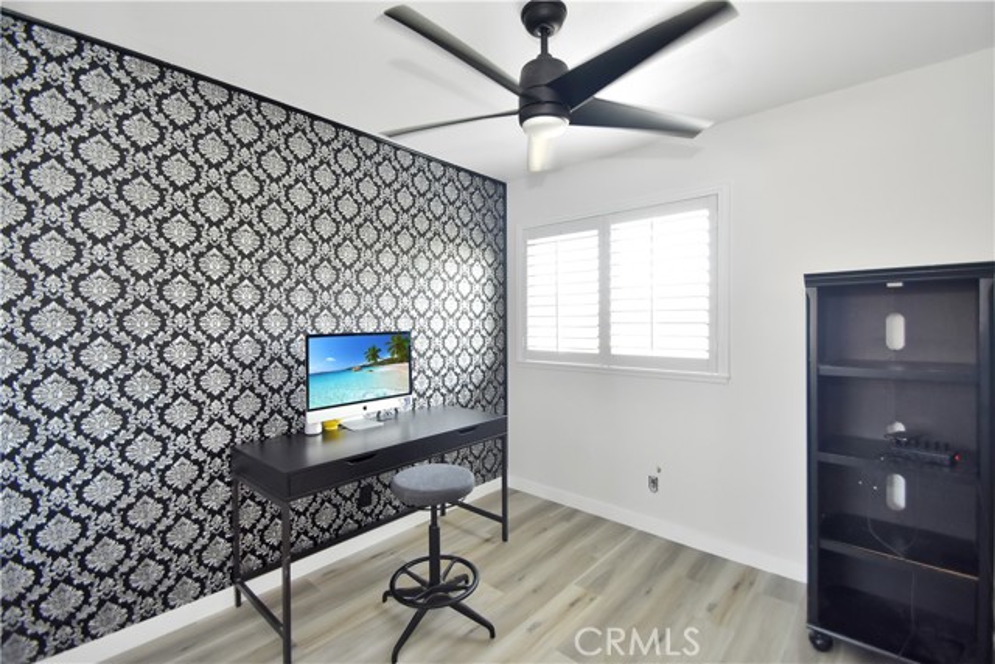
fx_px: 415
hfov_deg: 100.4
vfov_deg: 77.4
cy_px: 332
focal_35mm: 15
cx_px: 498
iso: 640
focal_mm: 10
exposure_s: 1/60
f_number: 4
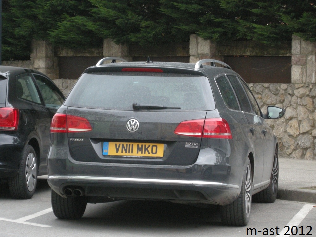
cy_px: 118
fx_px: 1123
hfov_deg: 16.0
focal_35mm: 123
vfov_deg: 12.0
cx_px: 158
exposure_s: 1/250
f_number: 5.3
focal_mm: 26.3
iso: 226
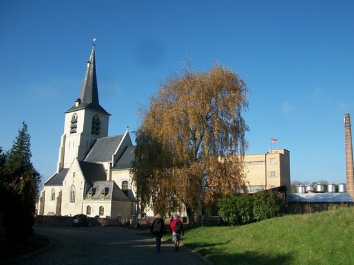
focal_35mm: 35
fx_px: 358
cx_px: 181
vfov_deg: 40.7
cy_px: 130
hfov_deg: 52.7
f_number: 8.8
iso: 80
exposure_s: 1/160
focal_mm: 5.7
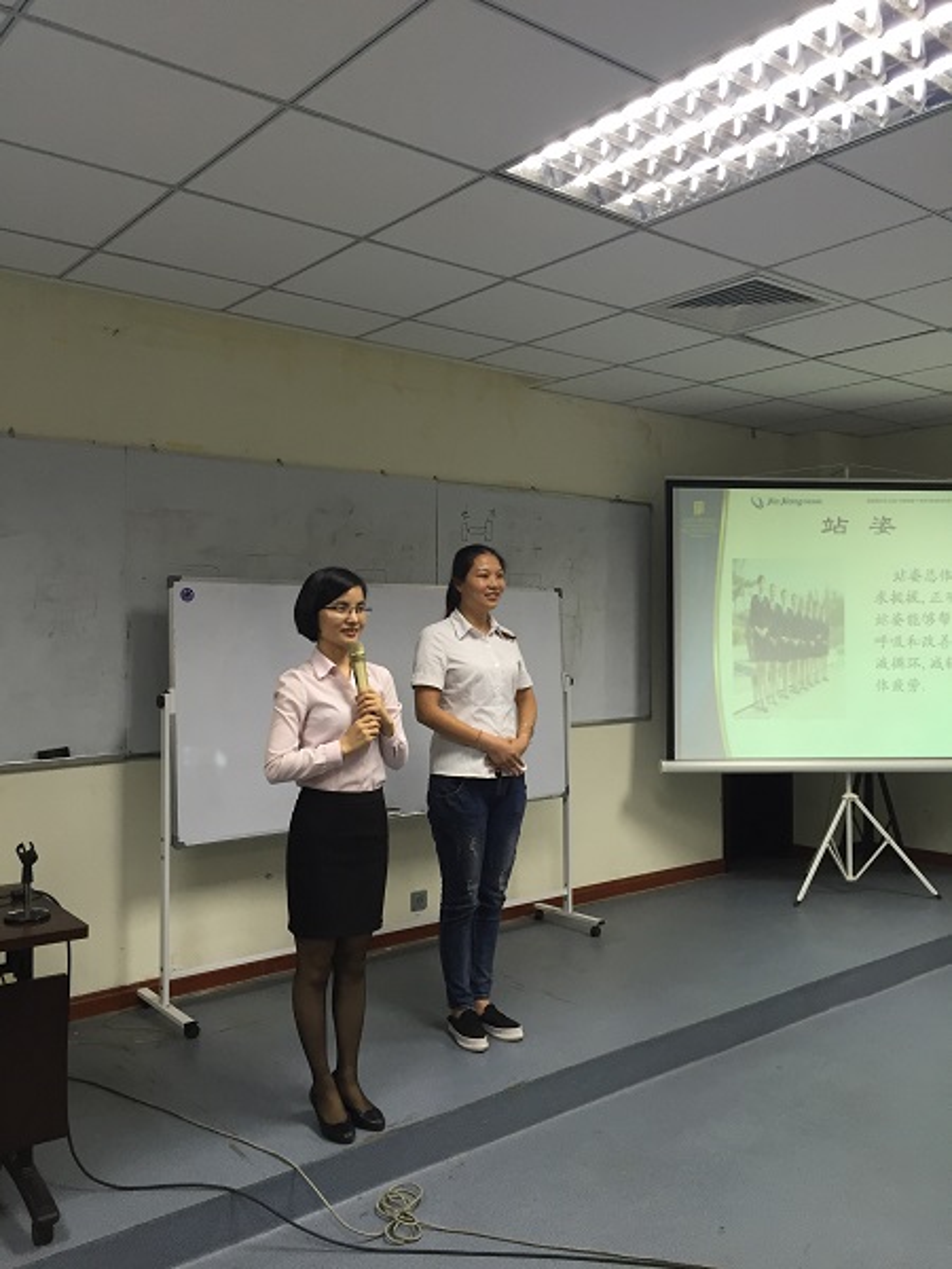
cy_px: 634
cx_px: 476
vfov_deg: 61.7
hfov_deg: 48.2
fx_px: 1063
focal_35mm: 29
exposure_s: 1/33
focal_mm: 4.15
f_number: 2.2
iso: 80
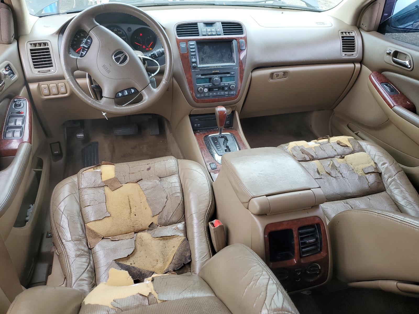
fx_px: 315
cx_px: 210
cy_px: 157
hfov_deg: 67.3
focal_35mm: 26
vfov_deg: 53.1
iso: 54
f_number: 1.5
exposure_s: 1/120
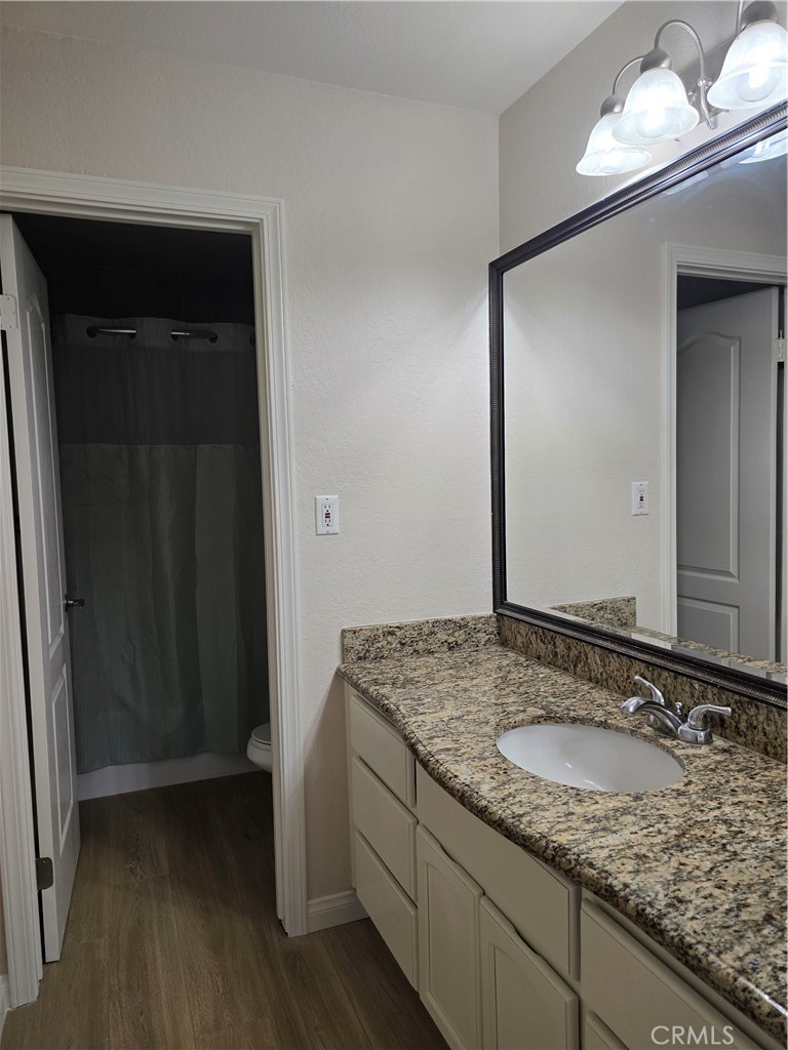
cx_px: 394
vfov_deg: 73.9
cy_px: 525
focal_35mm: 23
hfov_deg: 58.9
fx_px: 698
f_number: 1.7
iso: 64
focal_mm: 6.3
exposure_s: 1/60
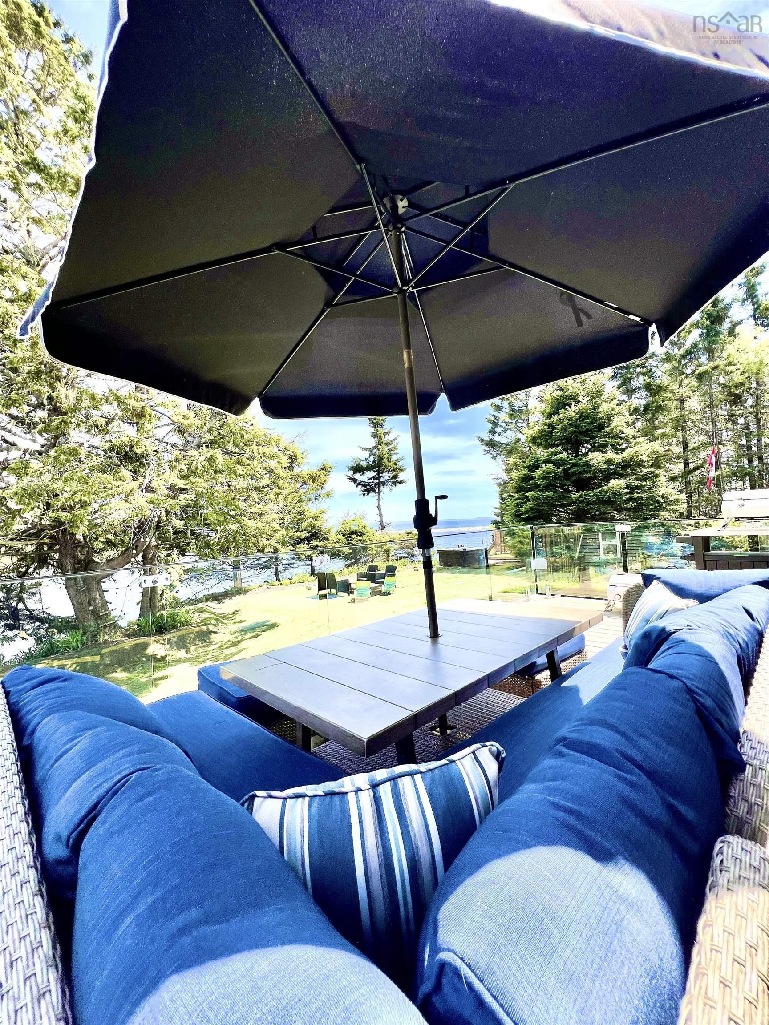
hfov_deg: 89.9
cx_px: 384
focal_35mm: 13
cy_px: 512
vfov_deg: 106.2
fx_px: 385
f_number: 1.8
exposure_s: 1/919
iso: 32
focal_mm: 1.57
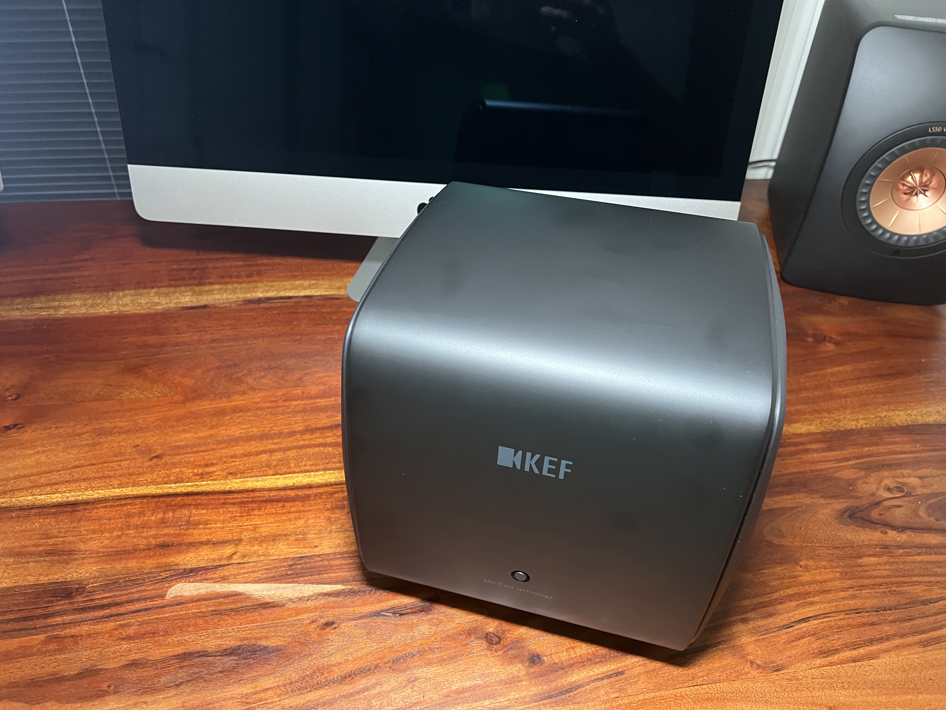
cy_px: 355
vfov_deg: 53.1
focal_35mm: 26
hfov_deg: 67.3
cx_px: 473
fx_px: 711
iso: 500
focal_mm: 5.7
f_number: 1.5
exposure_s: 1/60
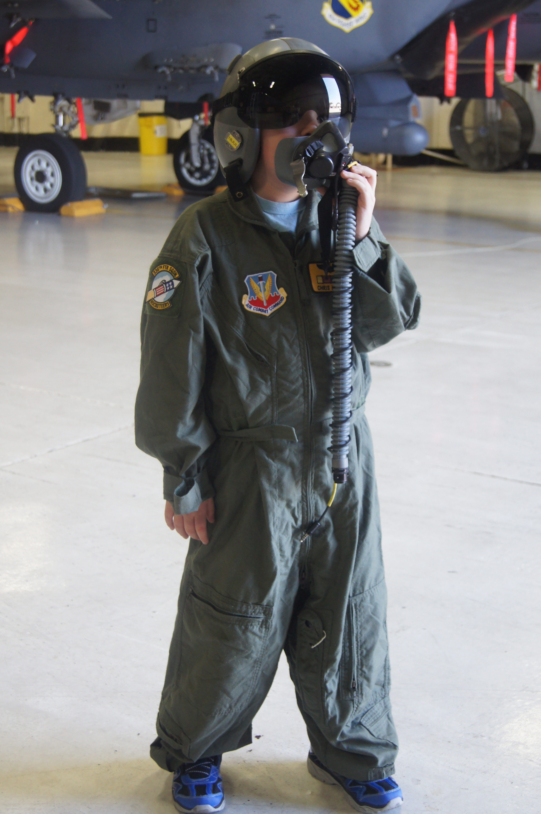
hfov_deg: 25.7
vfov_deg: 37.9
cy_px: 407
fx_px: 1185
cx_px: 270
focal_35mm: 52
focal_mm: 35
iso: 640
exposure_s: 1/60
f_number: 5
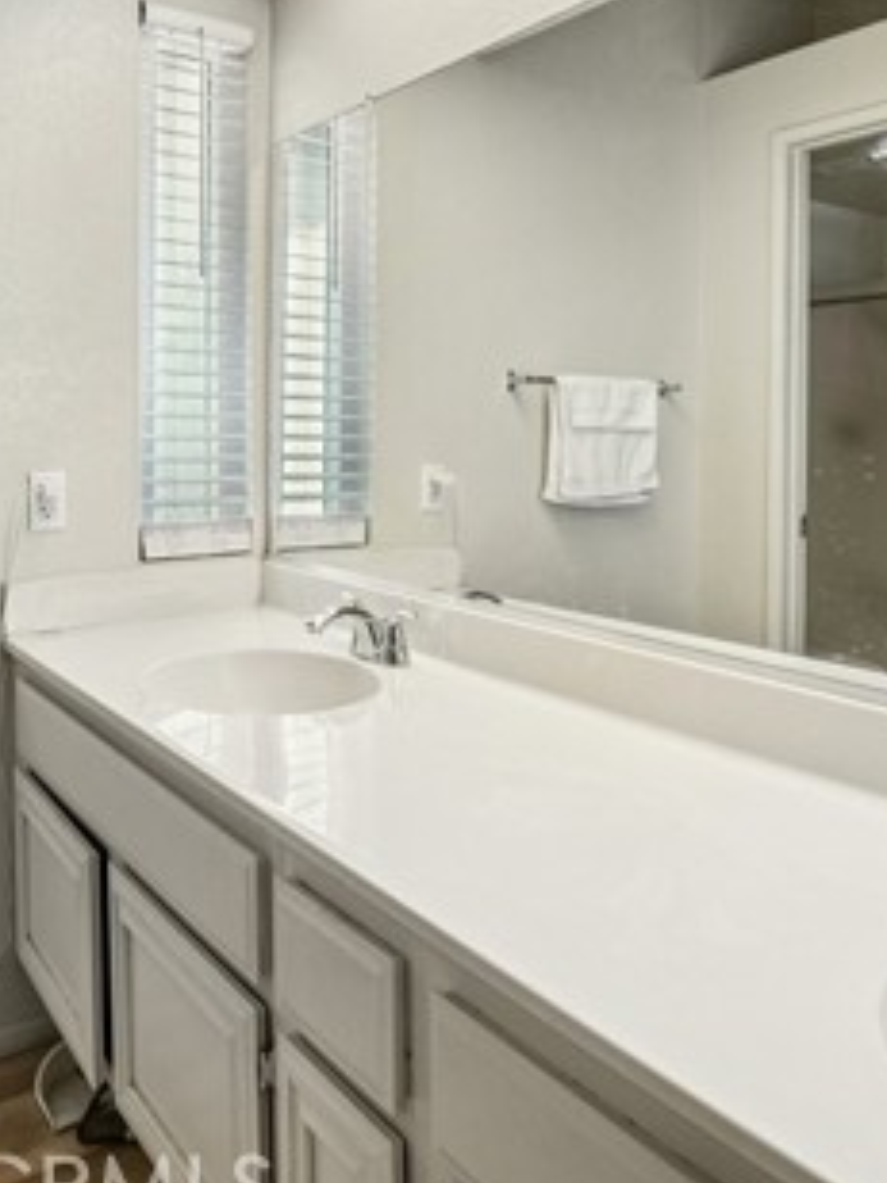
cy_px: 426
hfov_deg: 49.7
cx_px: 449
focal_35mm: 28
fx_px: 957
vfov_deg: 62.3
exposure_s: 1/40
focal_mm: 14
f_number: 8
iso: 400
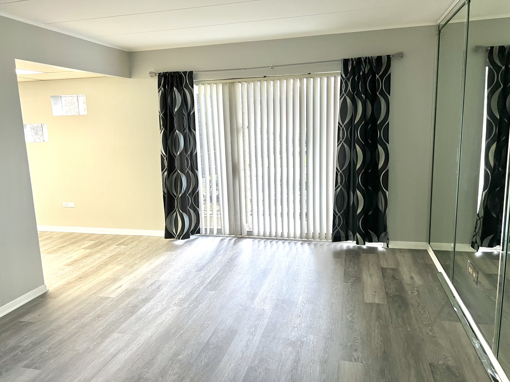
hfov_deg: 67.3
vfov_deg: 53.1
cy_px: 191
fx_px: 383
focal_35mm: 26
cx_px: 255
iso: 100
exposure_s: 1/60
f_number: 1.5
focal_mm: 5.7
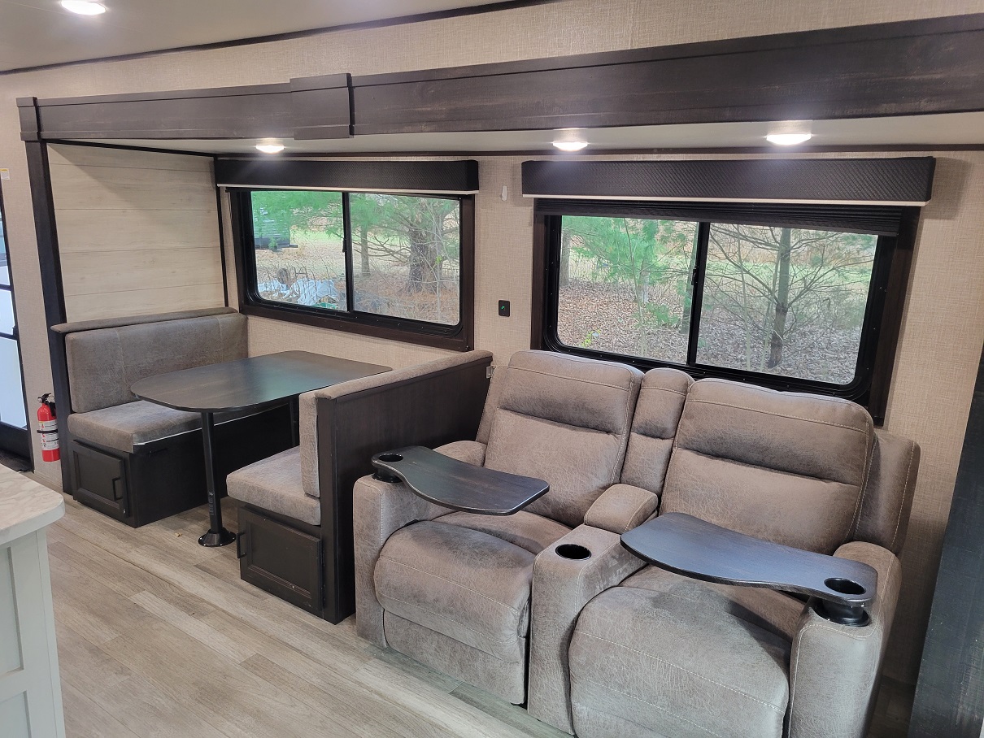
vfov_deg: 53.1
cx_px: 492
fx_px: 739
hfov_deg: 67.3
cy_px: 369
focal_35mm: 26
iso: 200
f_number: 1.8
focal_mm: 5.4
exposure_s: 1/40
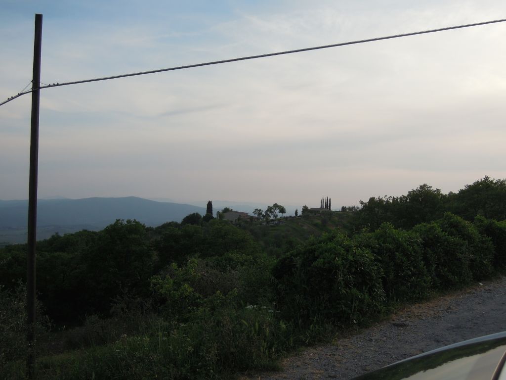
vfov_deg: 36.0
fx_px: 585
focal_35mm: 40
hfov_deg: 46.8
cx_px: 253
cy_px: 190
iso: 160
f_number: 3.3
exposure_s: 1/1000
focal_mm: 7.2
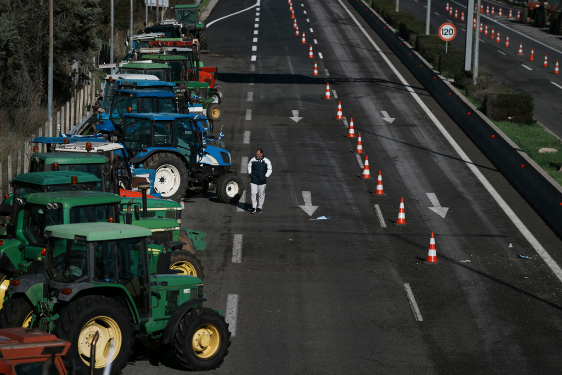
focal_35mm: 200
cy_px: 188
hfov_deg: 10.3
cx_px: 281
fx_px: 3122
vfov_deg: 6.9
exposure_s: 1/5000
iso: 50
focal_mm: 200
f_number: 2.8
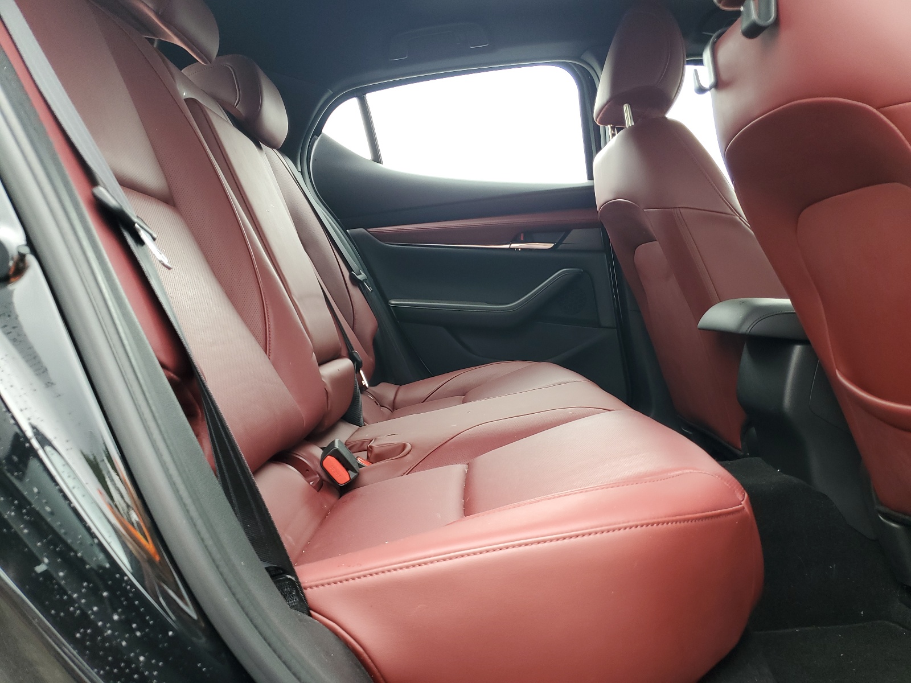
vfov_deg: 53.1
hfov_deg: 67.3
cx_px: 456
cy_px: 342
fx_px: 684
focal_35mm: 26
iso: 63
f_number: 1.5
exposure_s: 1/120
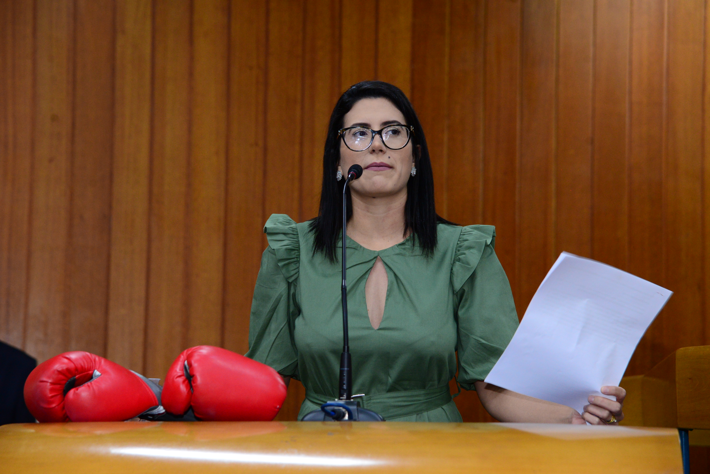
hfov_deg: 18.6
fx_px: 2170
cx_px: 355
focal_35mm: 110
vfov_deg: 12.5
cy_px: 237
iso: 2500
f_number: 5
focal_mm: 110
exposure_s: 1/60
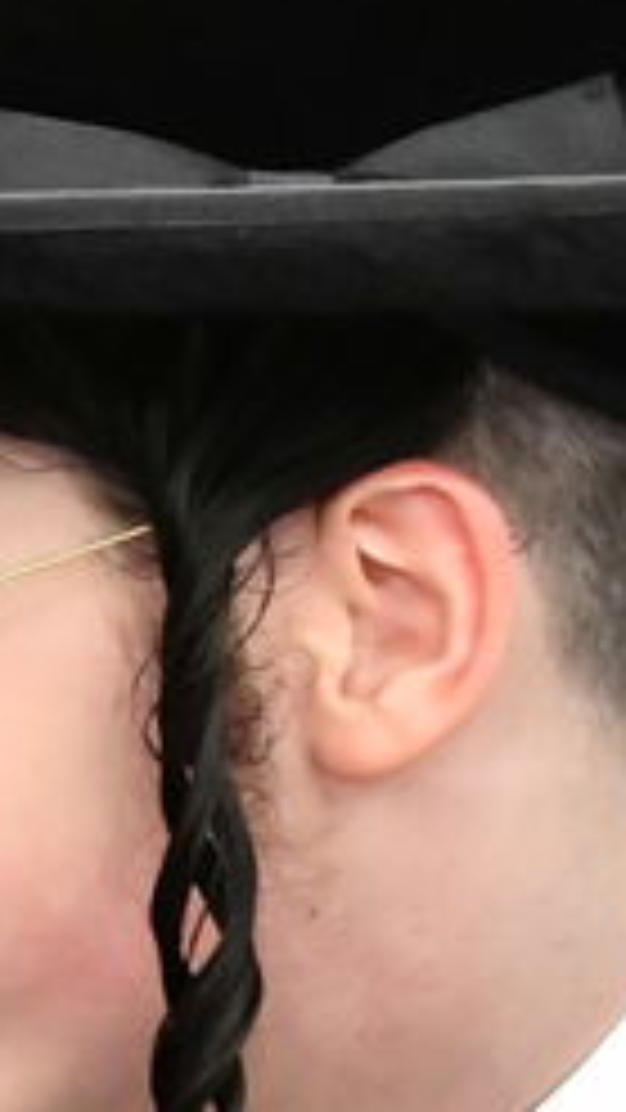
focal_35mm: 261
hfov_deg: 4.5
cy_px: 844
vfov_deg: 8.3
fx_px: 7699
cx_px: -1148
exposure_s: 1/125
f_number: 5.6
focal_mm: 44
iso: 4000
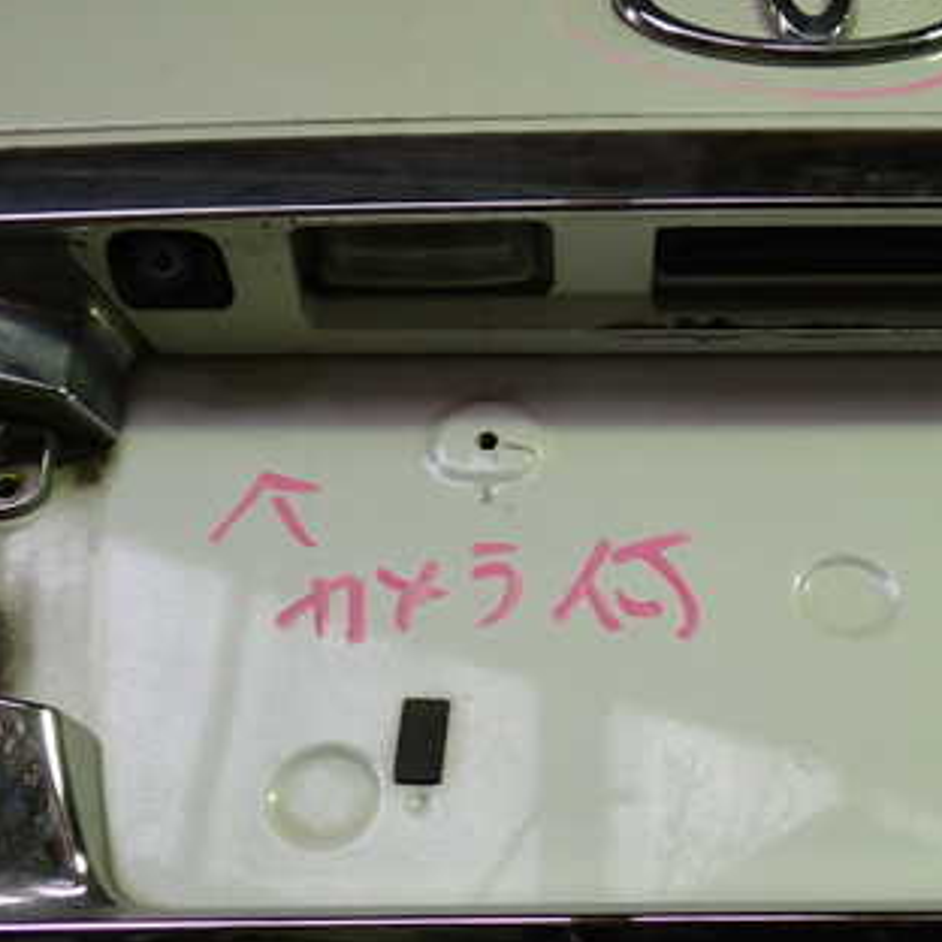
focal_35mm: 51
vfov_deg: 33.3
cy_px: 550
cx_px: 607
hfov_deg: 33.2
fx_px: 1570
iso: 200
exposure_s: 1/60
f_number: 2.3
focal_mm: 5.4
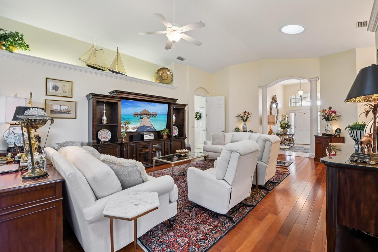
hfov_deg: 100.3
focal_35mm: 15
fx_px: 157
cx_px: 202
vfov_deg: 77.3
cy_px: 129
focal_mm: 14
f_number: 8
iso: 400
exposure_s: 1/6
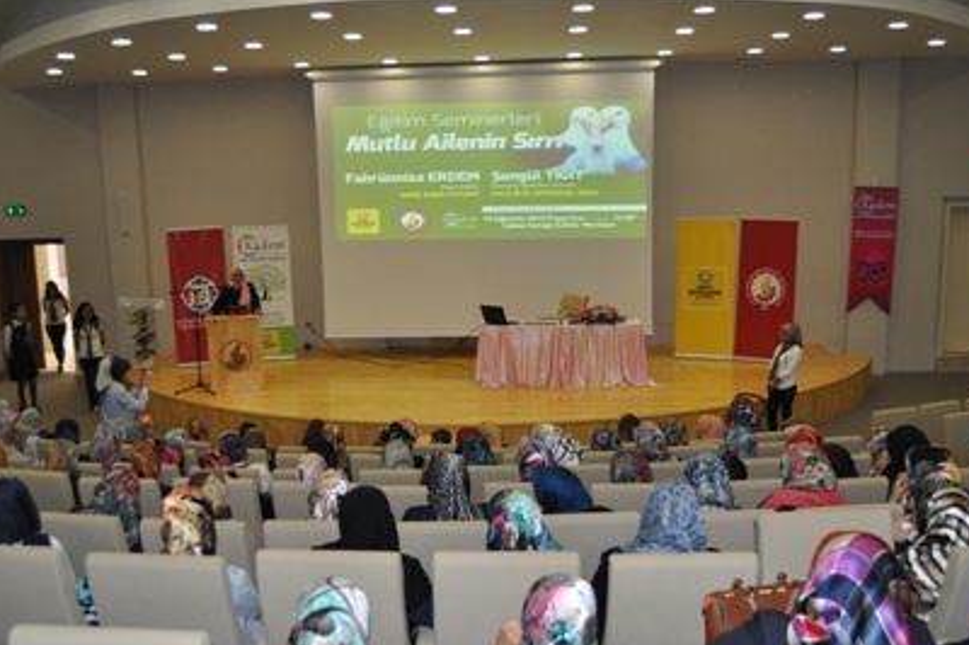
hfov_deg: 51.9
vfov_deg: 35.9
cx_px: 463
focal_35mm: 37
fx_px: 995
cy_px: 354
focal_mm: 22
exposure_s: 1/60
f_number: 3.5
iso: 800
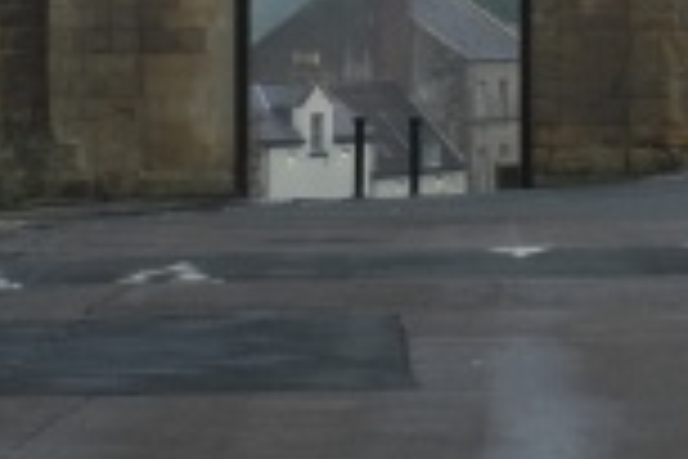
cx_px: 319
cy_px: -457
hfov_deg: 7.4
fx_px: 5312
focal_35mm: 278
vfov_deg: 4.9
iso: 800
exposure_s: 1/450
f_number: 10
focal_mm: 35
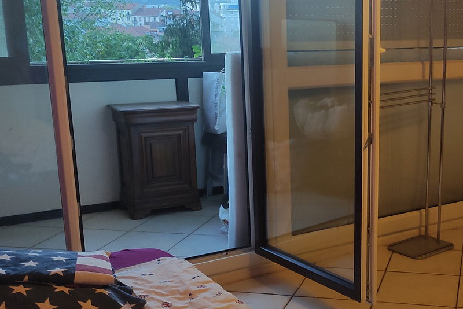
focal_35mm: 52
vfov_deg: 26.0
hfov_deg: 36.5
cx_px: 387
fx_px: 669
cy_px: 176
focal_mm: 5.43
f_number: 1.89
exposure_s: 1/20
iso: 473
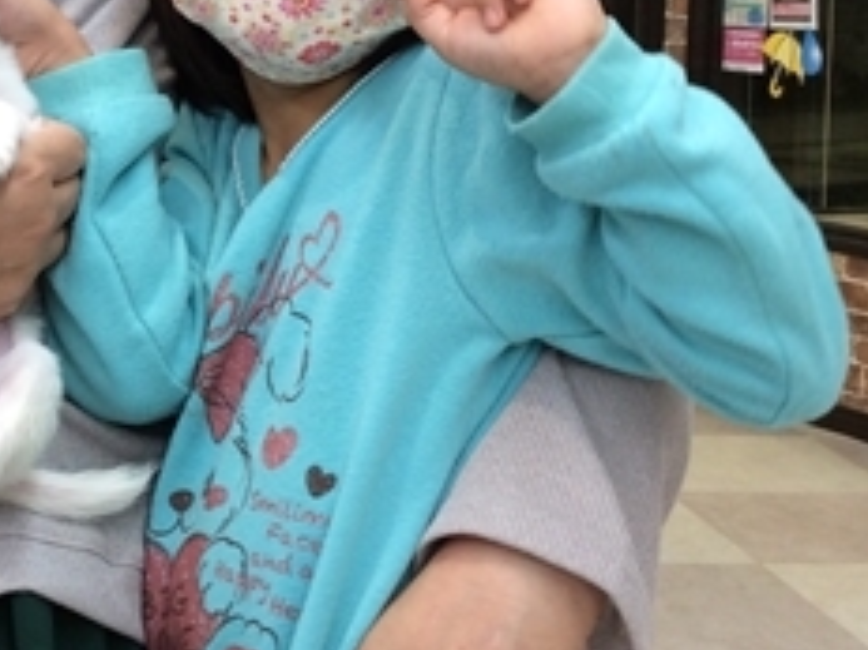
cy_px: 71
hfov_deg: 23.0
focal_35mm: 83
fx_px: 2080
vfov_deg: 17.5
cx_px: 86
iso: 40
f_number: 2.4
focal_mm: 3.3
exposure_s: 1/24
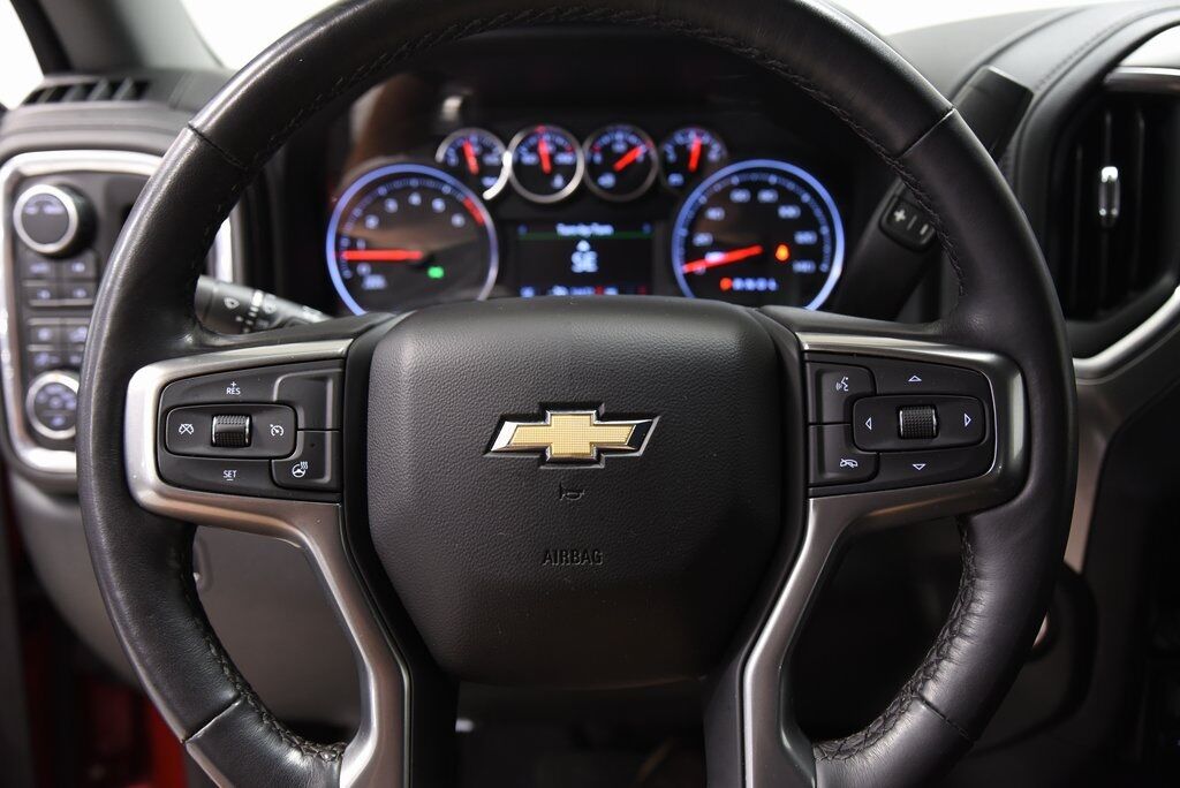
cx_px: 590
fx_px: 984
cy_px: 394
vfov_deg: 43.7
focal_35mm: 30
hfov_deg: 61.9
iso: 1600
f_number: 4
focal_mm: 30
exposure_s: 1/20
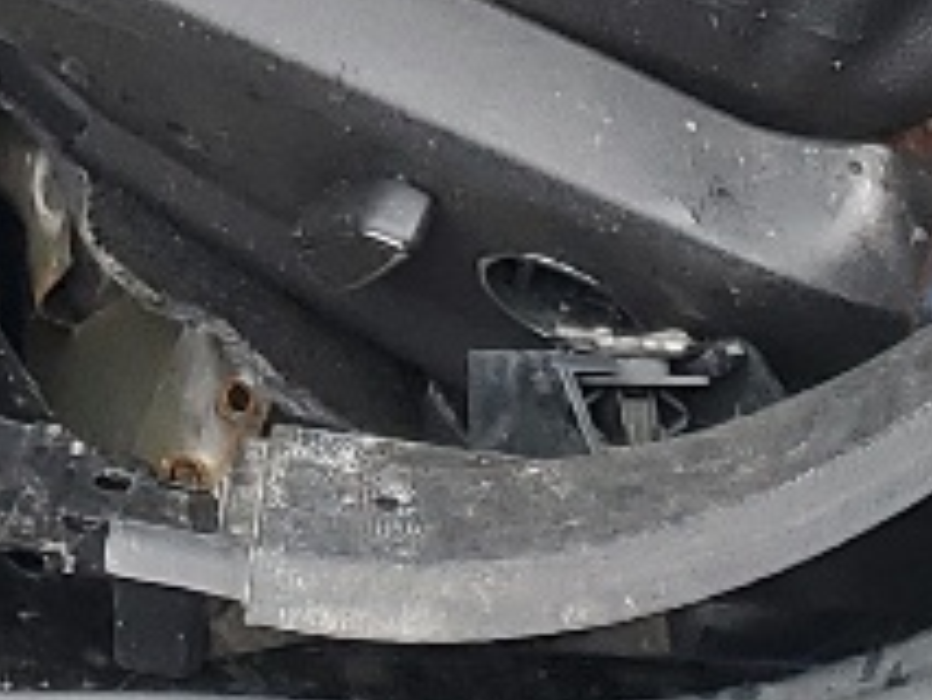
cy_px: -1763
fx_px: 5253
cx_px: 44
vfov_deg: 6.6
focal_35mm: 195
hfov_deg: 10.1
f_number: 1.5
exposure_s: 1/286
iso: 50
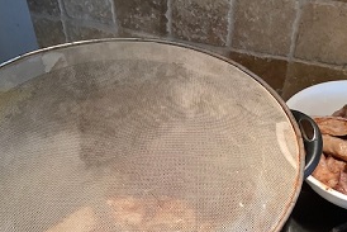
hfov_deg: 41.8
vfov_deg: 28.1
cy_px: 183
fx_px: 453
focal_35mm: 47
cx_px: 191
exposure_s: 1/60
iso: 125
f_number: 2.4
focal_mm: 3.3
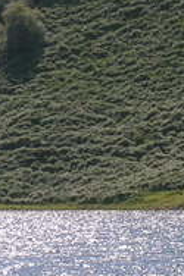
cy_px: 138
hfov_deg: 3.9
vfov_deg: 5.9
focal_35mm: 349
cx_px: -69
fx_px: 2680
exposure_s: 1/176
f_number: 8.2
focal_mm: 16.2
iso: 50
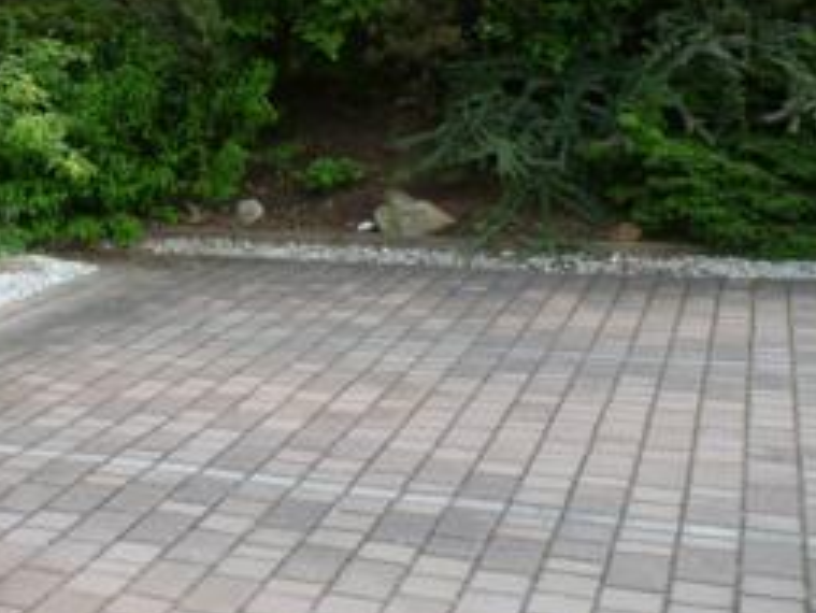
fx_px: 1462
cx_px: -55
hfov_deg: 28.6
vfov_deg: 22.4
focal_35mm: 62
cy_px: -55
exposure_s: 1/250
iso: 80
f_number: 2.8
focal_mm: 5
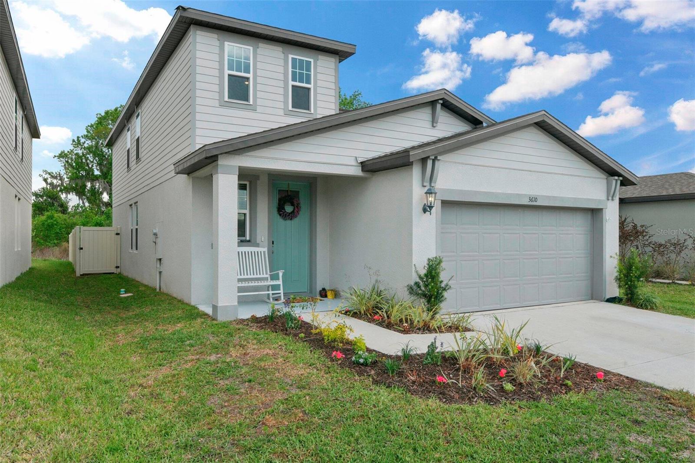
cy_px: 232
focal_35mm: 25
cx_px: 348
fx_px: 483
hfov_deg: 71.5
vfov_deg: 51.3
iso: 400
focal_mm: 25
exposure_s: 1/500
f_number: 11
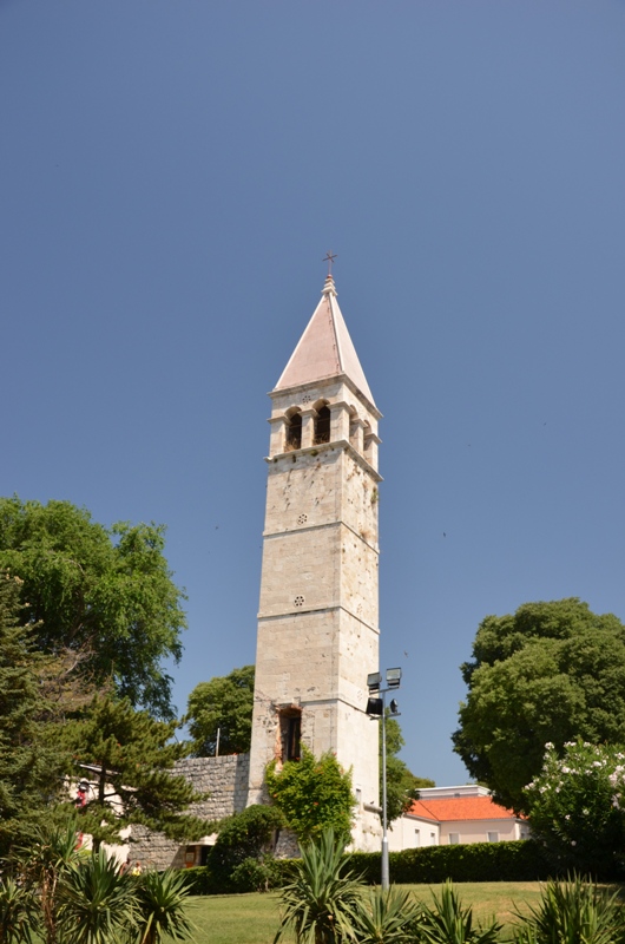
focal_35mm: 33
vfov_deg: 57.3
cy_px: 472
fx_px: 863
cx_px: 312
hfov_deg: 39.8
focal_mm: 22
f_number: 7.1
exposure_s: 1/200
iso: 200
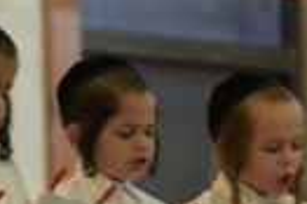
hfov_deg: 1.6
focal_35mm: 1327
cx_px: 614
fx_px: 11302
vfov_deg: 1.0
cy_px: 569
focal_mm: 170
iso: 500
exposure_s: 1/125
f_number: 2.8
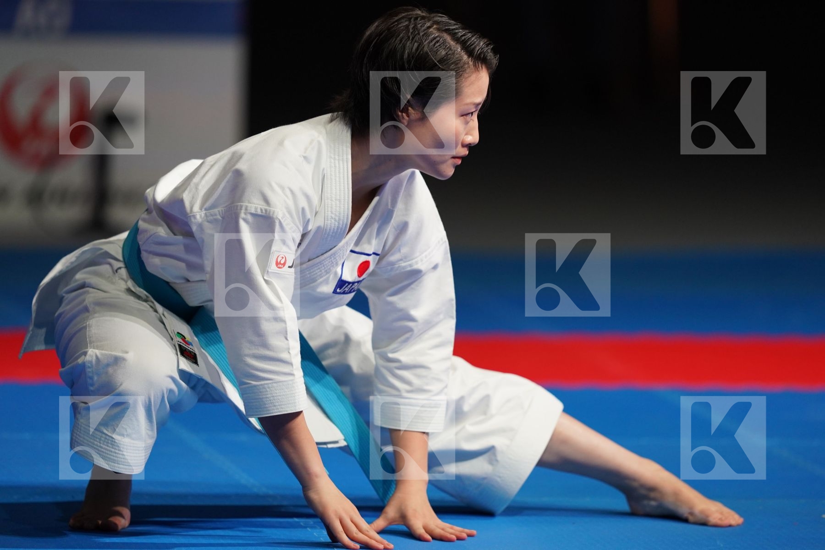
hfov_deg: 5.2
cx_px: 412
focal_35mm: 400
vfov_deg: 3.4
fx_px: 9166
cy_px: 275
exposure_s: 1/500
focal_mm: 400
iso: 1600
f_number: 2.8
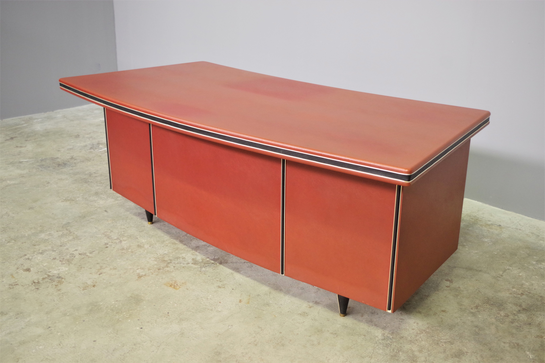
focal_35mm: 39
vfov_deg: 34.2
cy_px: 182
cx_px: 272
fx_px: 590
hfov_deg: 49.6
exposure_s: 1/20
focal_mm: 26.25
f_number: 4
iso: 1600
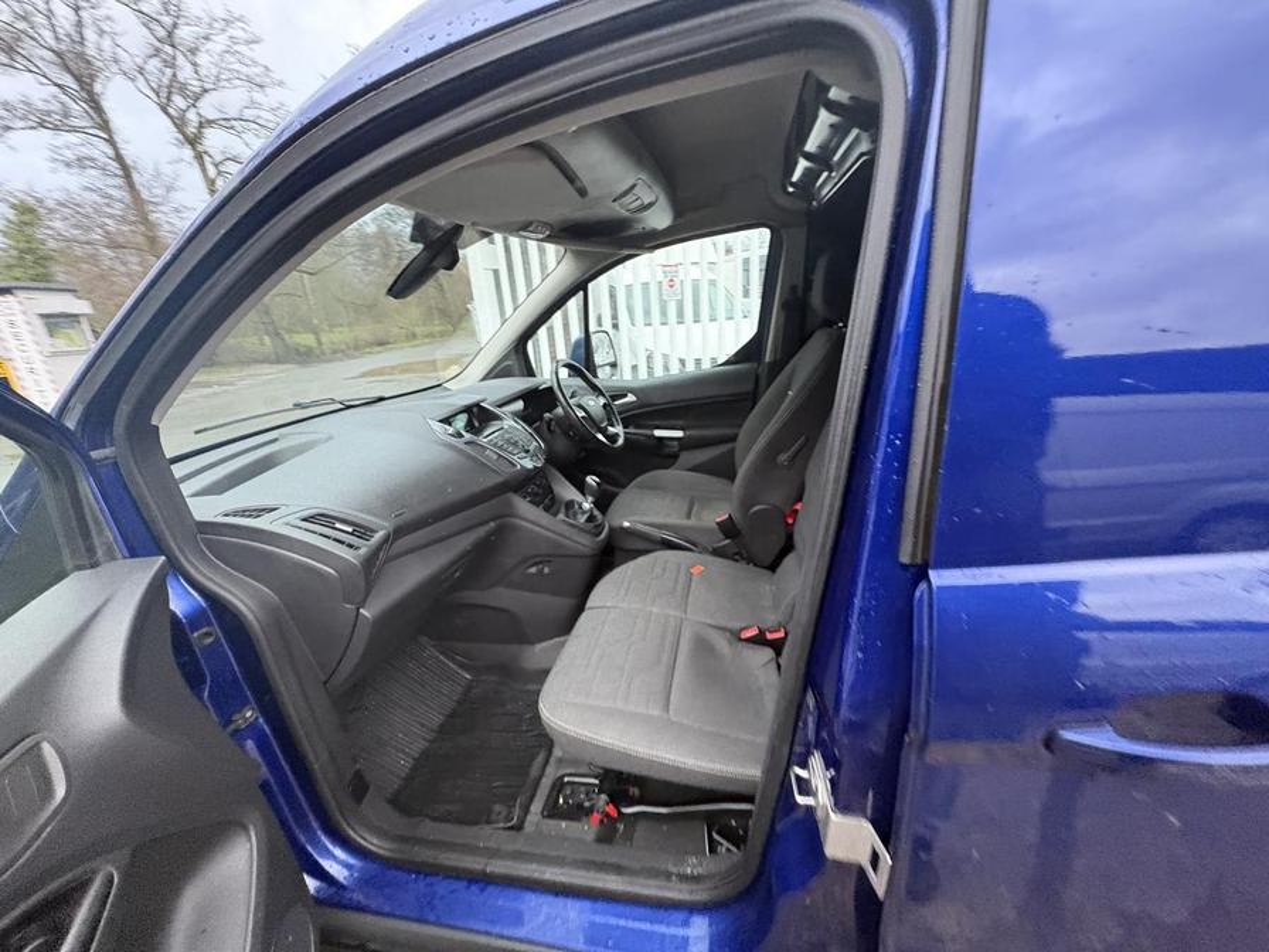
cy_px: 476
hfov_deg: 102.1
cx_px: 634
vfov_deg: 85.7
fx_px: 513
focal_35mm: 14
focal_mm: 2.22
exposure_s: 1/40
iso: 1000
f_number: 2.2
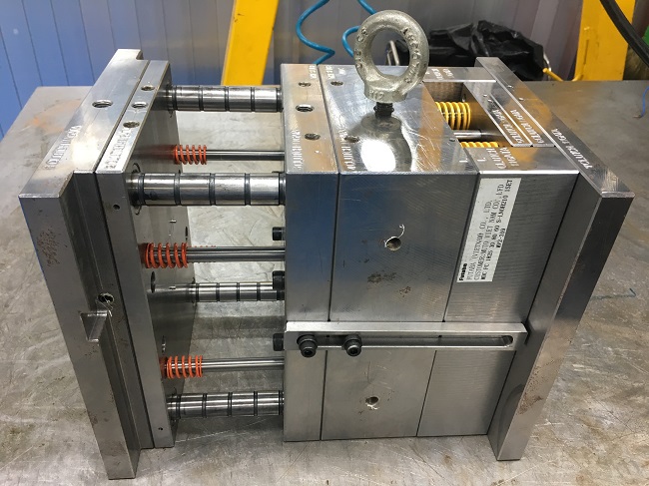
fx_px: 544
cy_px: 243
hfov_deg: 61.7
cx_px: 324
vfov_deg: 48.2
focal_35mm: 29
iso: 80
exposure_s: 1/33
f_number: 2.2
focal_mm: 4.15
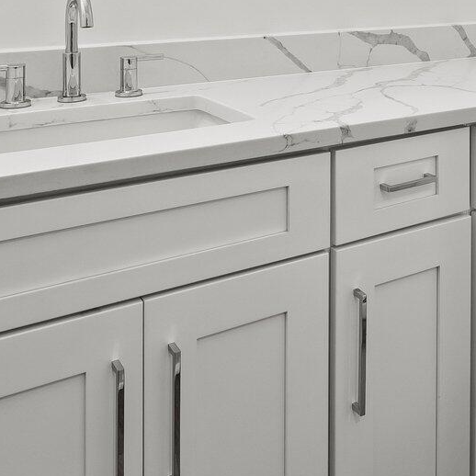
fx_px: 731
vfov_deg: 32.1
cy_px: -39
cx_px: 417
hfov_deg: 34.3
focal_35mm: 47
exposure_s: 1/8
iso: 400
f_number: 8
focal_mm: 14
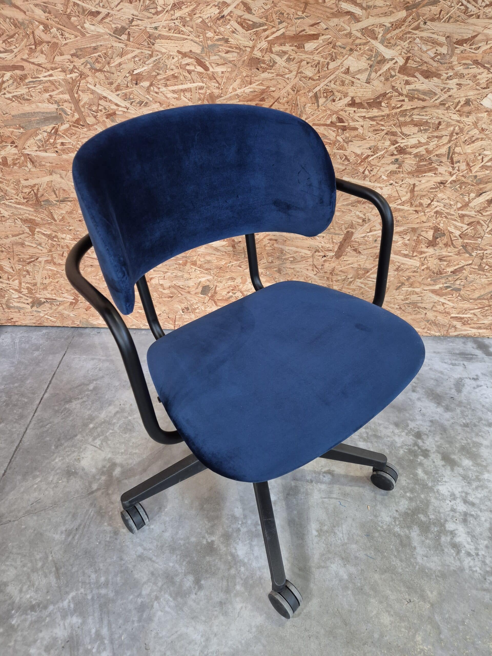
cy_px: 328
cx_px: 246
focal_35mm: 23
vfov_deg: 73.9
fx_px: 436
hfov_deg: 58.9
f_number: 1.8
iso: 500
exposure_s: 1/100
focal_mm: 5.4
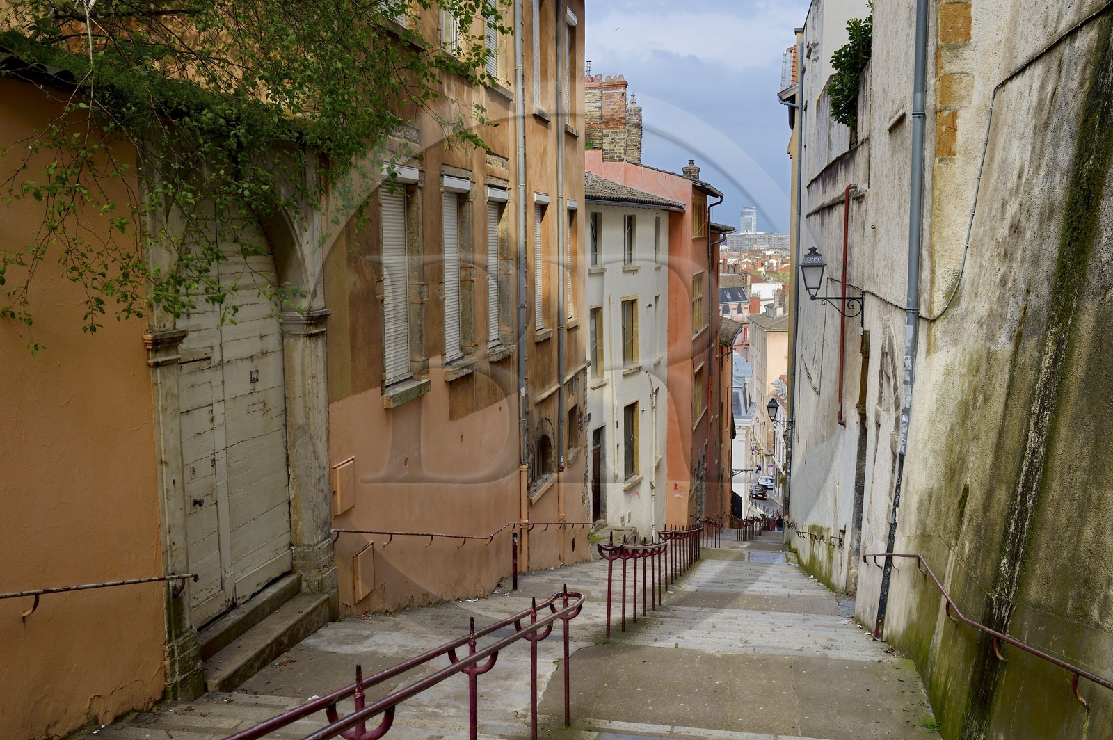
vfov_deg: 38.8
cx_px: 556
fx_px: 1050
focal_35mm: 34
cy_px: 370
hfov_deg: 55.8
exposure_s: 1/200
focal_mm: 34
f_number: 7.1
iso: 200
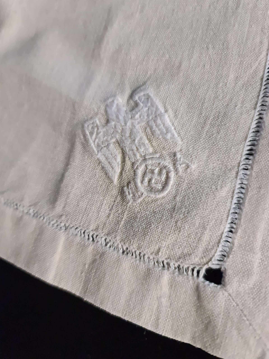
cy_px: 180
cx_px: 134
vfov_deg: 69.4
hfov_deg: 54.9
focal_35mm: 25
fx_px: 259
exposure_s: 1/100
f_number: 1.8
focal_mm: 7
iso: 1600
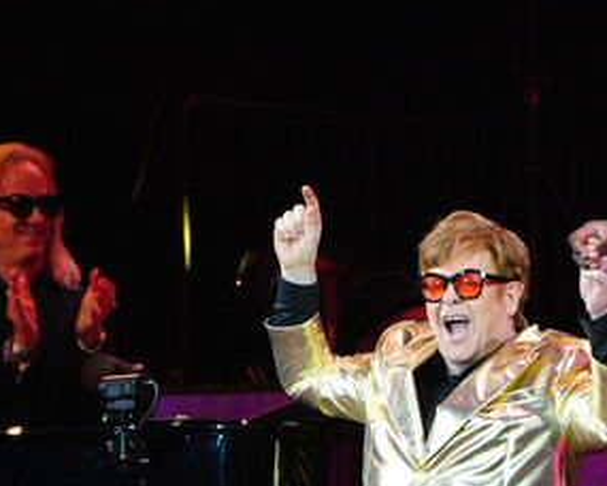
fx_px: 19025
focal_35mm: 1059
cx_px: 643
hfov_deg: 1.8
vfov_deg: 1.5
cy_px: 525
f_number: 5.6
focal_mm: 268
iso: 4000
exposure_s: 1/640
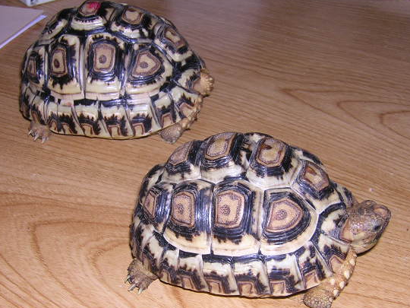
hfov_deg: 30.3
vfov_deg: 22.9
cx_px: 200
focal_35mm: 64
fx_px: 758
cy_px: 178
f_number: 6.4
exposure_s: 1/60.1
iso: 100
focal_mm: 7.1
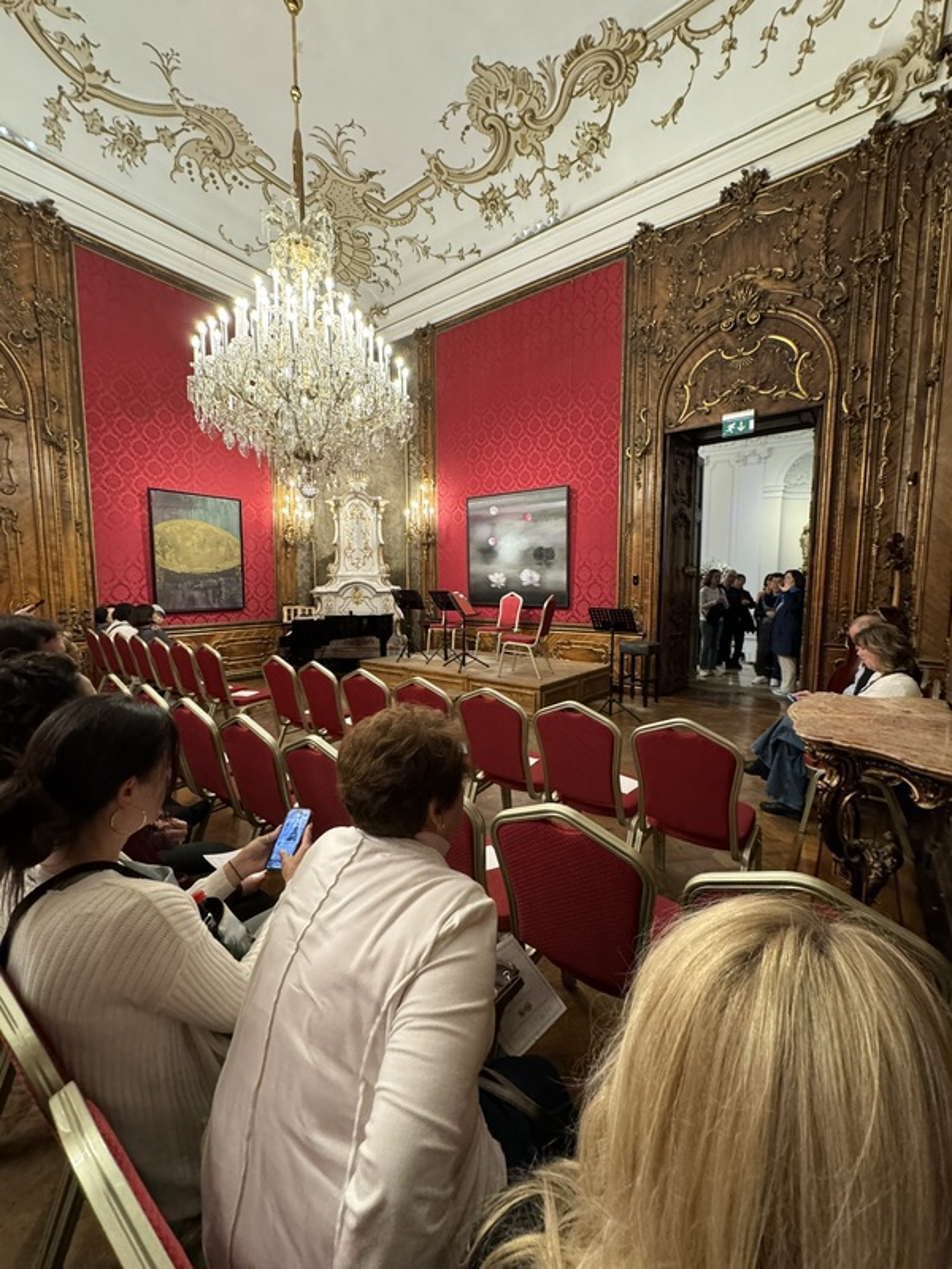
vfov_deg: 102.1
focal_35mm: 14
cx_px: 476
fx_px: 513
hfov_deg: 85.7
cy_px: 634
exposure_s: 1/50
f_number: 2.2
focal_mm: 2.22
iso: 400
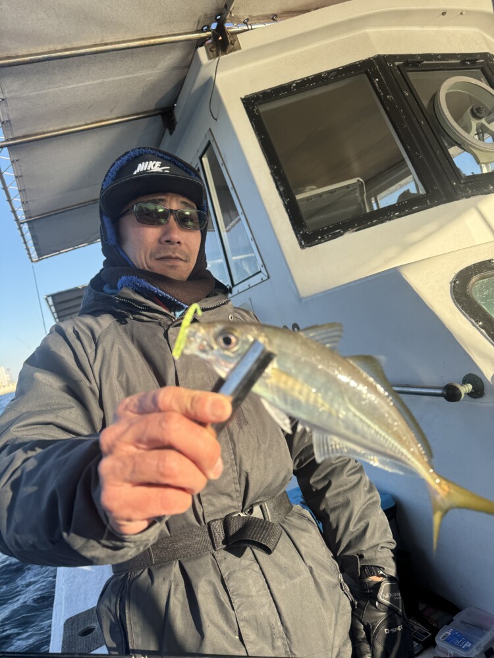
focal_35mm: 24
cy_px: 329
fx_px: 457
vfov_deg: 71.6
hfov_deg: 56.8
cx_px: 247
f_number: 1.78
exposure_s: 1/1215
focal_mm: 6.76
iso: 80
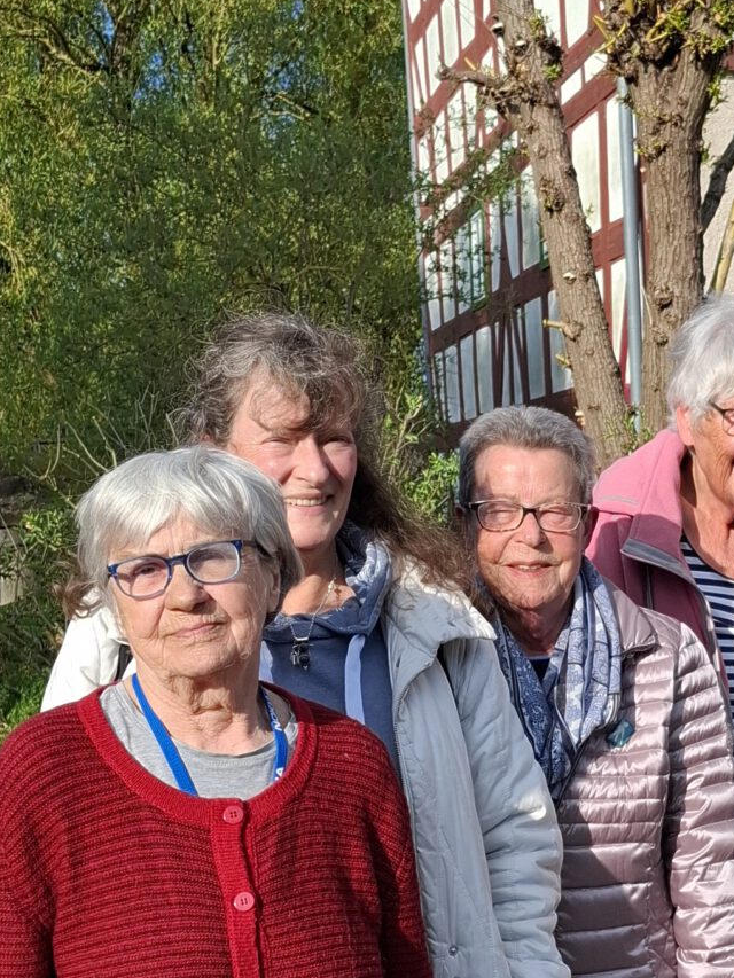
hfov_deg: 20.9
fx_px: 1950
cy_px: 649
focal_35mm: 69
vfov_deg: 28.0
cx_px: 640
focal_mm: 5.54
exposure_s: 1/1506
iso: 50
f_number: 1.8
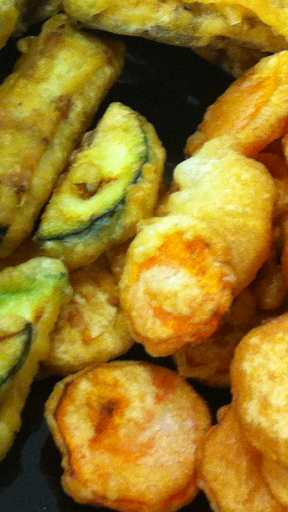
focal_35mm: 111
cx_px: -59
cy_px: 101
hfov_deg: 10.7
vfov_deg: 19.1
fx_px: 1507
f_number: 2.8
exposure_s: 1/15
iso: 200
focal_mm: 3.85
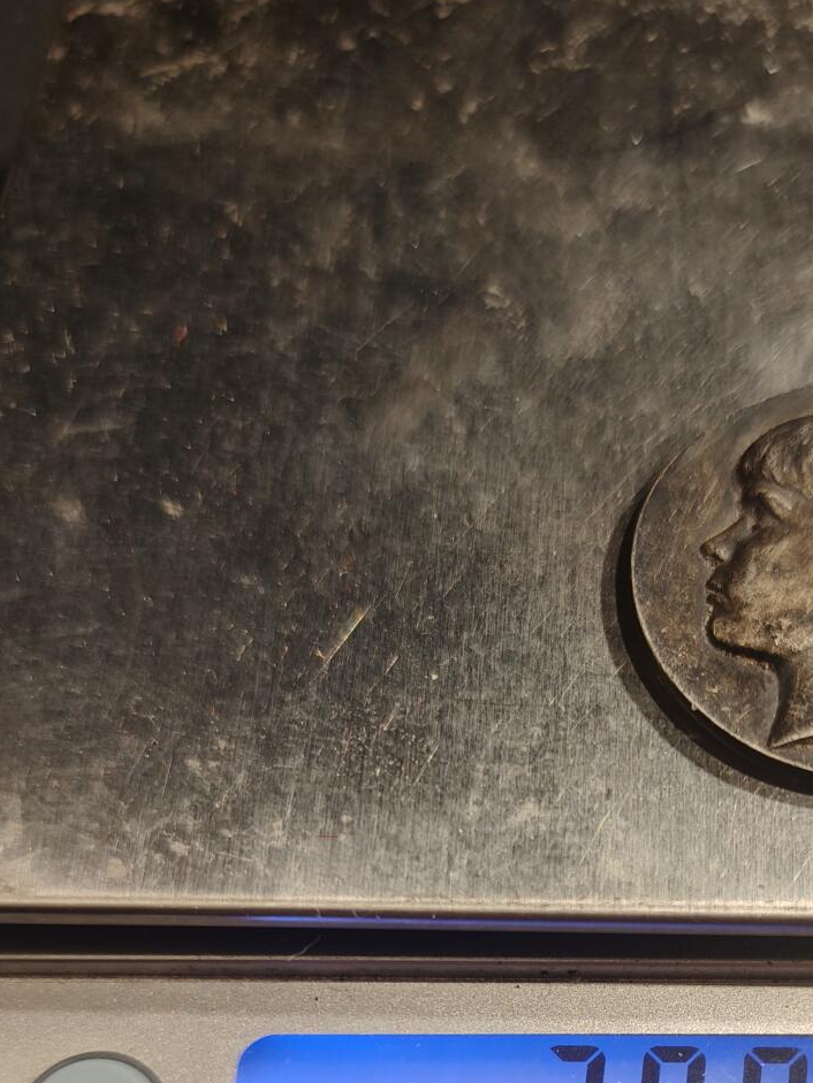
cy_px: 964
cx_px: 599
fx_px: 1378
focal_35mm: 44
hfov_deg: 32.3
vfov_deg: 39.9
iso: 125
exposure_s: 1/100
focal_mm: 6.06
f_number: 1.6
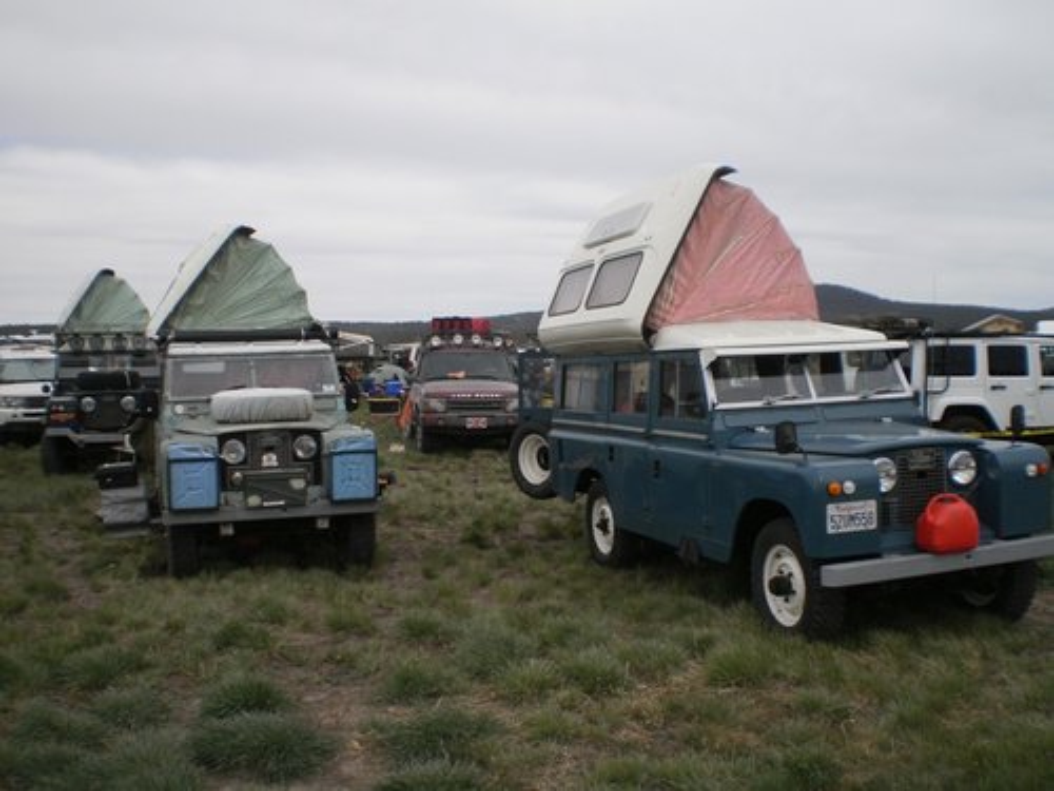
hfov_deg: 51.4
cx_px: 527
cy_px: 396
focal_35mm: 36
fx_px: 1096
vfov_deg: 39.7
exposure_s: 1/500
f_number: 4.6
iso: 100
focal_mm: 6.3
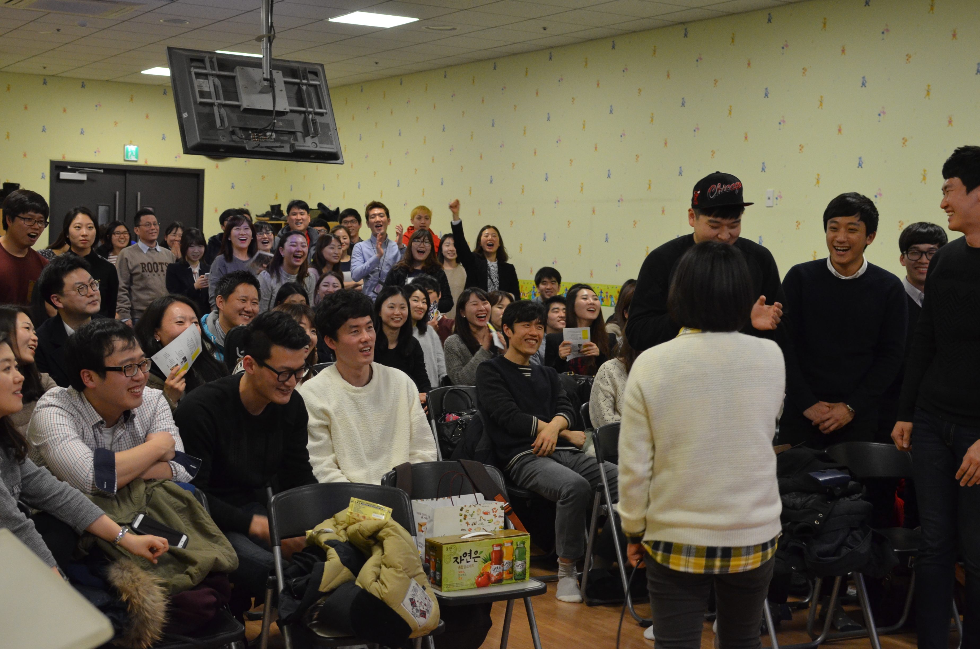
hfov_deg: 37.9
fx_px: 1426
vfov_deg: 25.6
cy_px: 324
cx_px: 490
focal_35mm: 52
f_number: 4
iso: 1600
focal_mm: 35
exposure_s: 1/60
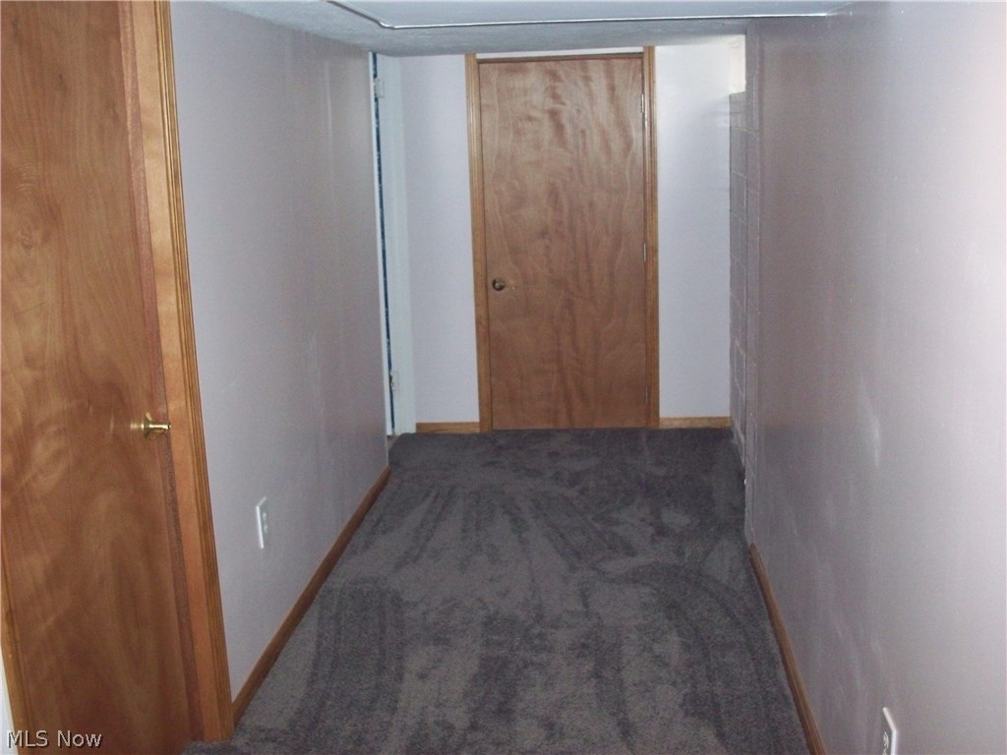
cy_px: 378
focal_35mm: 37
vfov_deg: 38.7
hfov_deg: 50.1
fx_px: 1076
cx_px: 504
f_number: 2.8
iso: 200
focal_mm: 6.2
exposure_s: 1/45
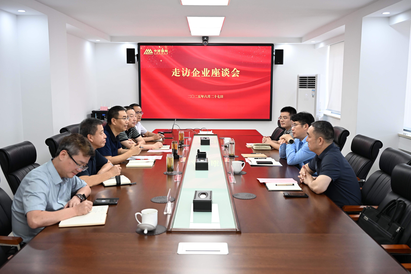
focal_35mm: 35
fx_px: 400
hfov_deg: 54.4
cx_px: 206
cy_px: 137
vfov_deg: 37.9
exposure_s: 1/160
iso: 800
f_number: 4
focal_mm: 35
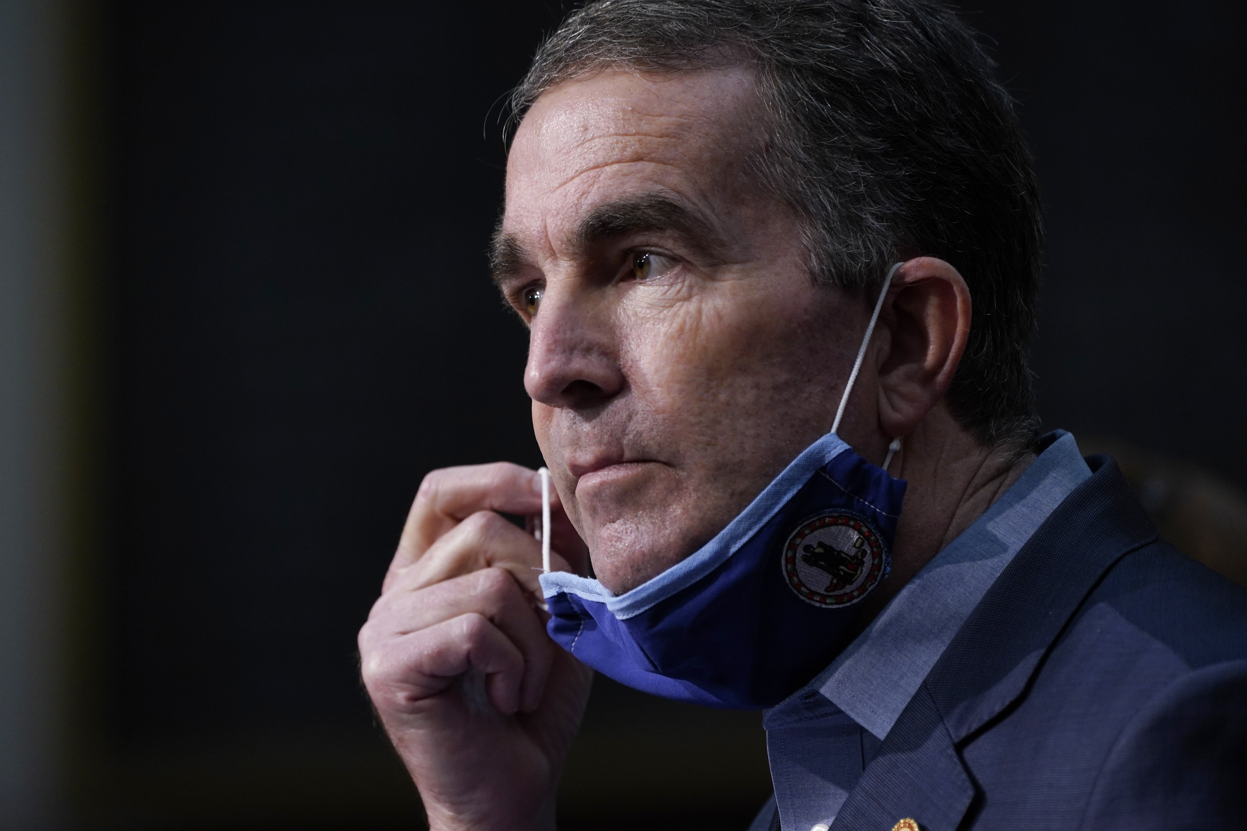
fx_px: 13854
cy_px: 416
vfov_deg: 3.4
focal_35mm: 400
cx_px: 624
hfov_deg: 5.2
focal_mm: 400
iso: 1600
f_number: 5.6
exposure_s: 1/200
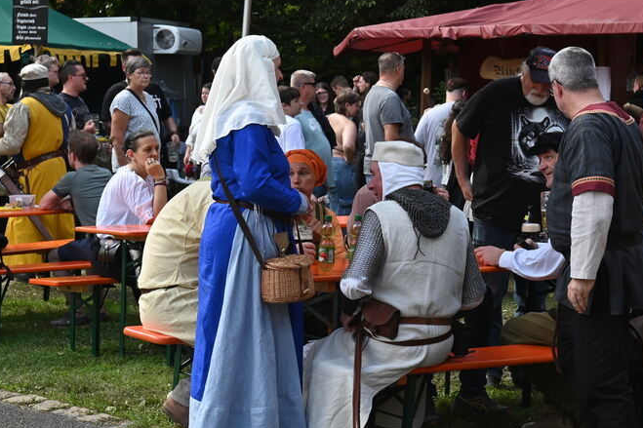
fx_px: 1625
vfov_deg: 15.0
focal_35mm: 91
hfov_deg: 22.4
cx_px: 384
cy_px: 141
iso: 200
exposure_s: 1/160
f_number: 6.3
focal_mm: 50
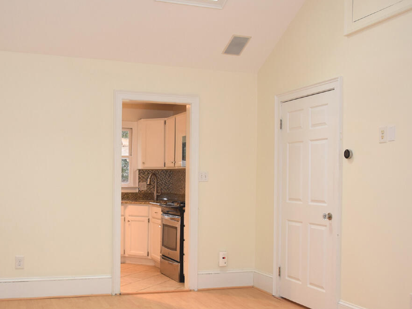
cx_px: 165
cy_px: 187
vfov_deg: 31.4
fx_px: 547
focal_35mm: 46
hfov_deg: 41.0
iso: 800
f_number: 4
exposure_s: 1/60
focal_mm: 22
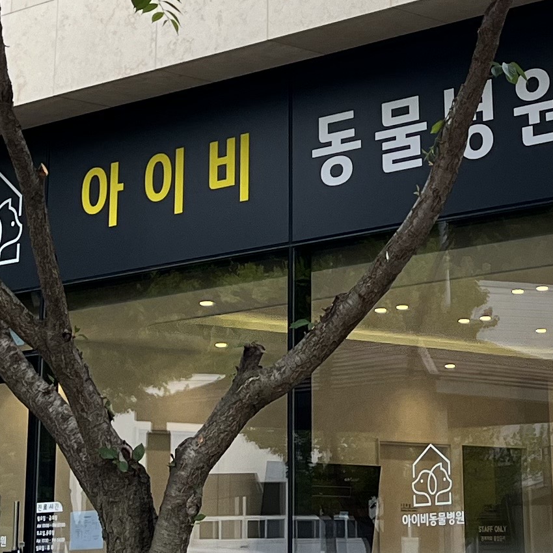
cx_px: 385
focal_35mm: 109
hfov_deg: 15.9
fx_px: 1970
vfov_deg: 15.4
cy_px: -114
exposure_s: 1/148
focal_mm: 5.1
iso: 40
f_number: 1.6
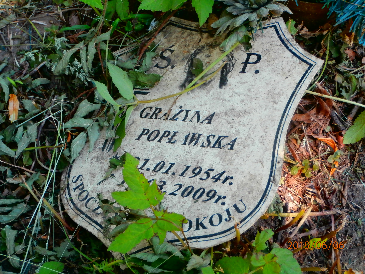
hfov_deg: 28.6
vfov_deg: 21.6
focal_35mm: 68
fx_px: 717
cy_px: 137
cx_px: 182
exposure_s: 1/100
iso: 160
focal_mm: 12.1
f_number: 4.7
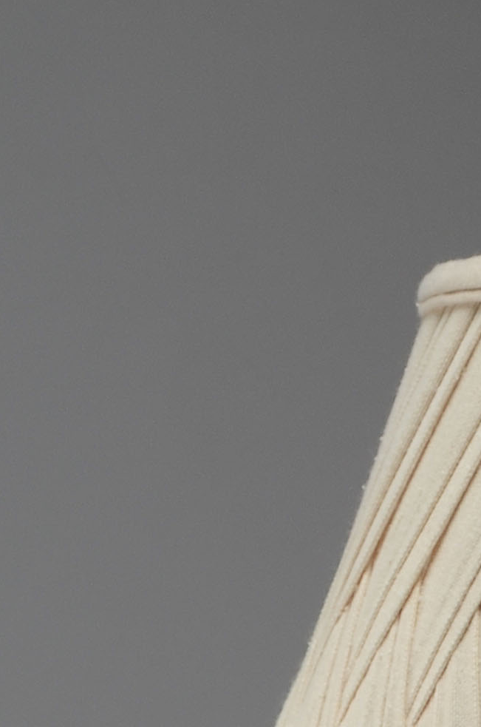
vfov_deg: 5.8
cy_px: 1662
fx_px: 6966
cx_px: 714
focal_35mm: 346
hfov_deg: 3.9
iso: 100
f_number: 11
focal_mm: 46
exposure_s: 1/80
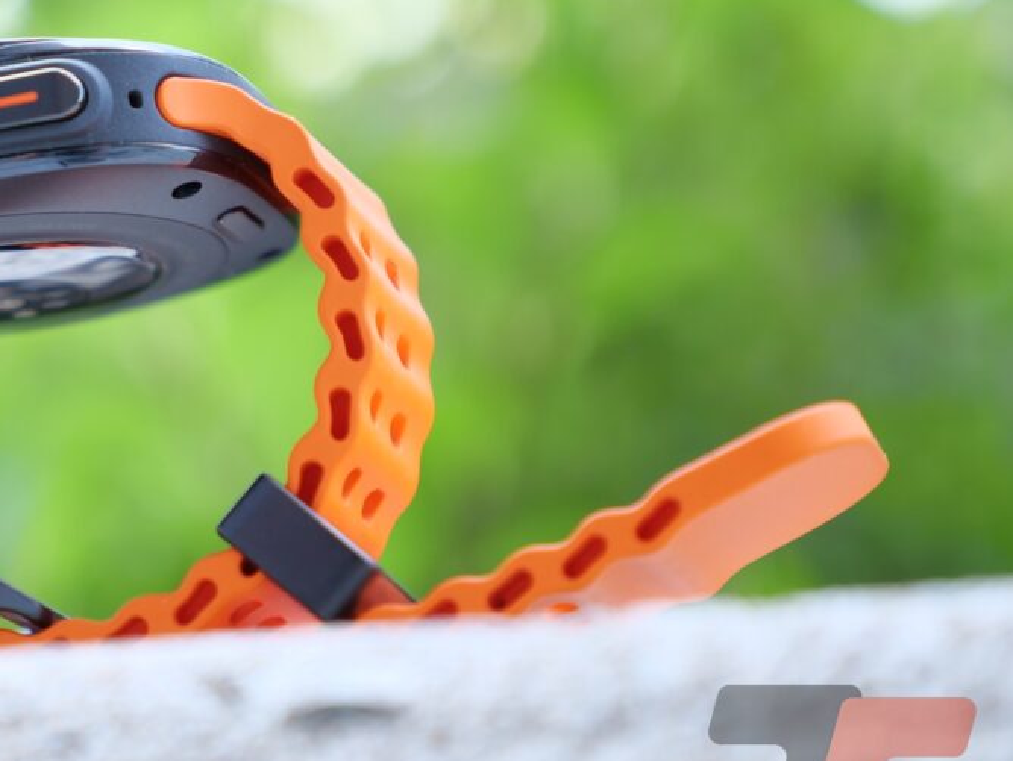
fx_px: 3895
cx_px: 53
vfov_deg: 11.2
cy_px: 257
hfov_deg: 14.6
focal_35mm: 133
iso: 200
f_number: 2.8
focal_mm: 35
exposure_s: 1/125
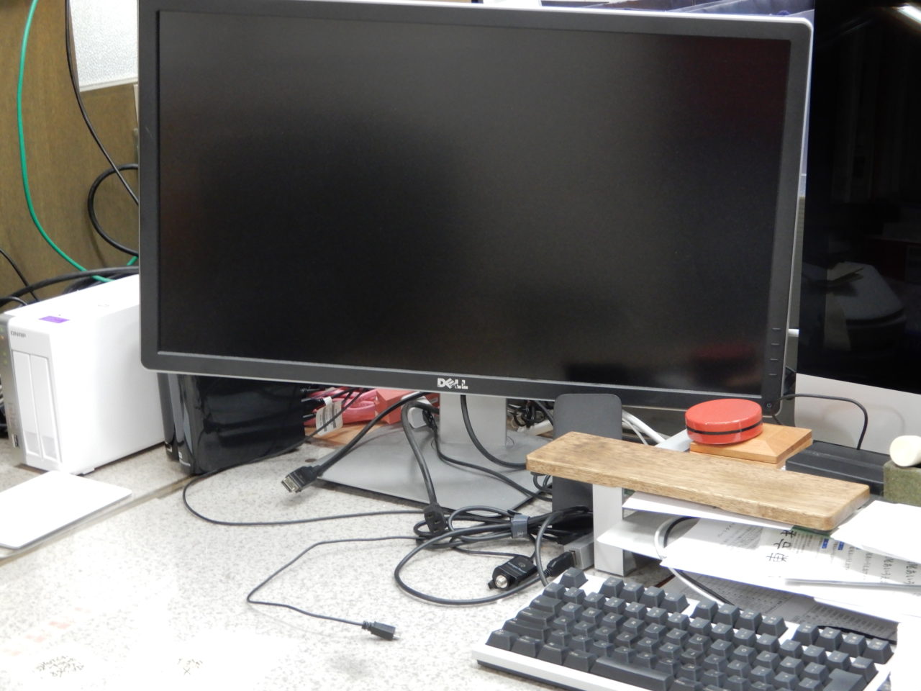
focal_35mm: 65
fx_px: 1729
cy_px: 346
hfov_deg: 29.8
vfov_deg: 22.6
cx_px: 460
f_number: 4.5
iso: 400
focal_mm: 11.6
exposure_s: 1/13
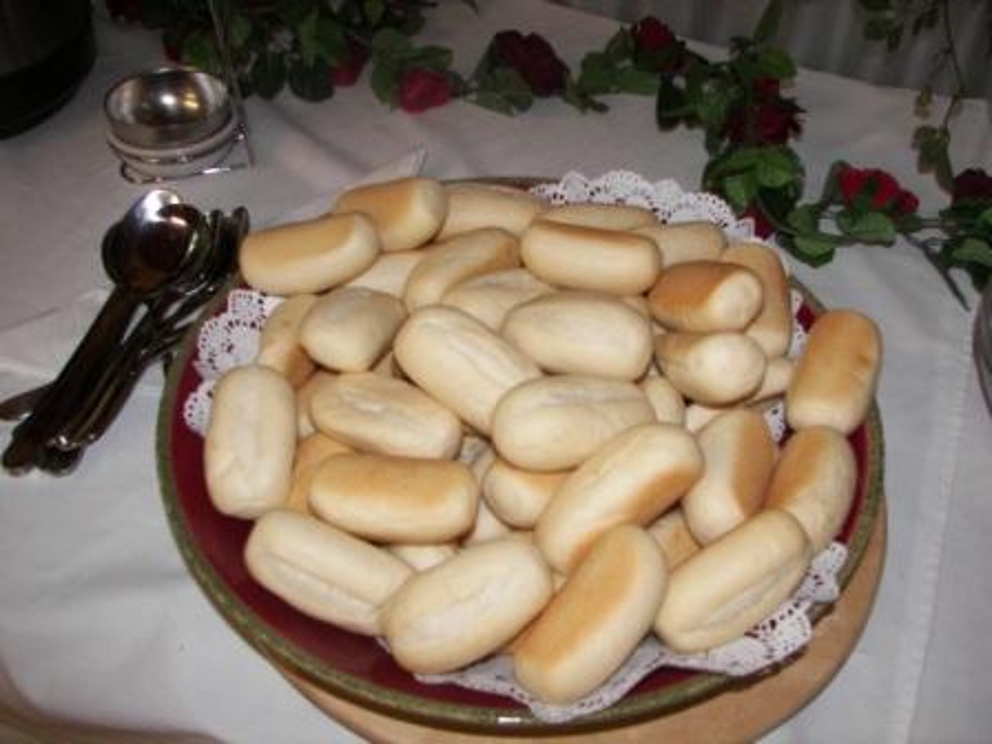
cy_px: 372
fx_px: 1089
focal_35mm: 38
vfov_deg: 37.7
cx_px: 496
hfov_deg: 49.0
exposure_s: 1/30
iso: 100
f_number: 2.8
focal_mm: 6.4
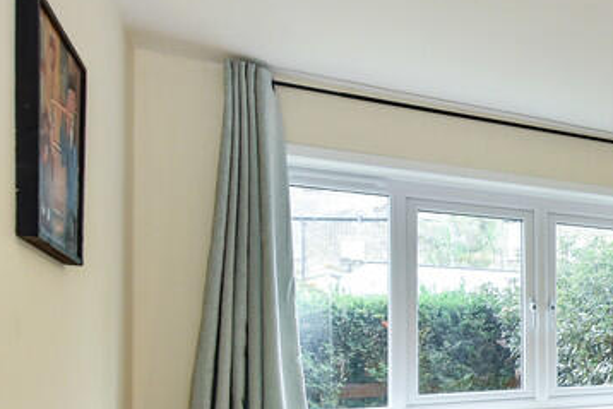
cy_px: 329
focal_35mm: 40
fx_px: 681
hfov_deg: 31.2
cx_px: 872
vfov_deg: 32.5
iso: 320
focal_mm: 14
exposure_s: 1/20
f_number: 8
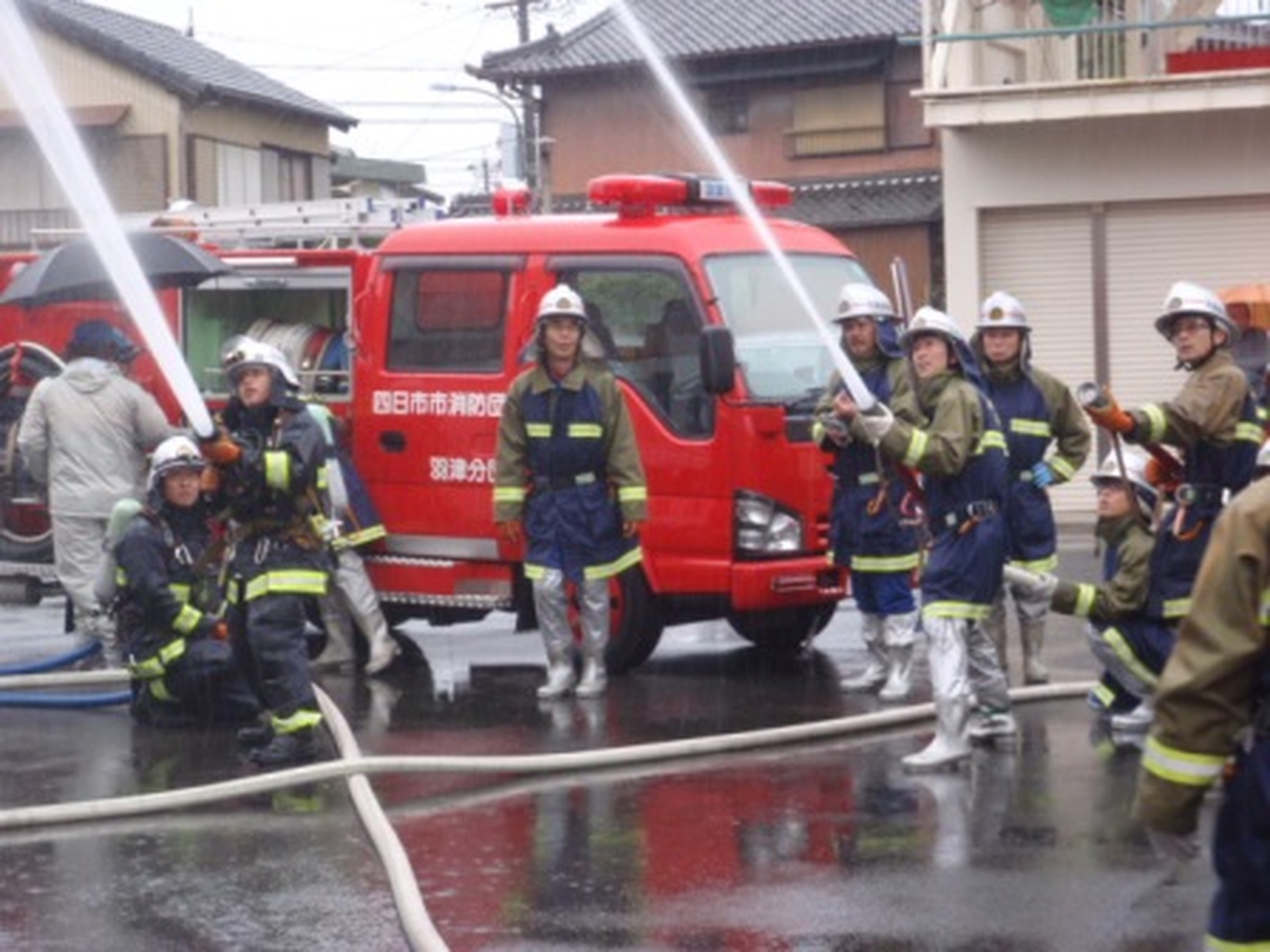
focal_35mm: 91
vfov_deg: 16.2
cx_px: 635
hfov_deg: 21.5
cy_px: 476
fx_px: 3339
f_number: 4.7
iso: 200
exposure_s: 1/50
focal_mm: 16.25
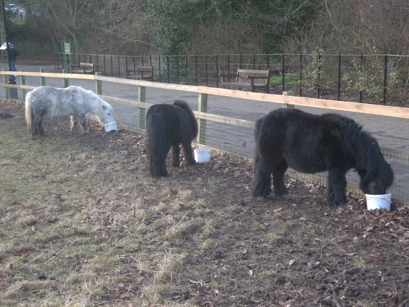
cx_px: 204
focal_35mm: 63
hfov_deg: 30.7
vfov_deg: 23.3
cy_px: 154
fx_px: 744
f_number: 4
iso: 160
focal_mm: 11.3
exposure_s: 1/30
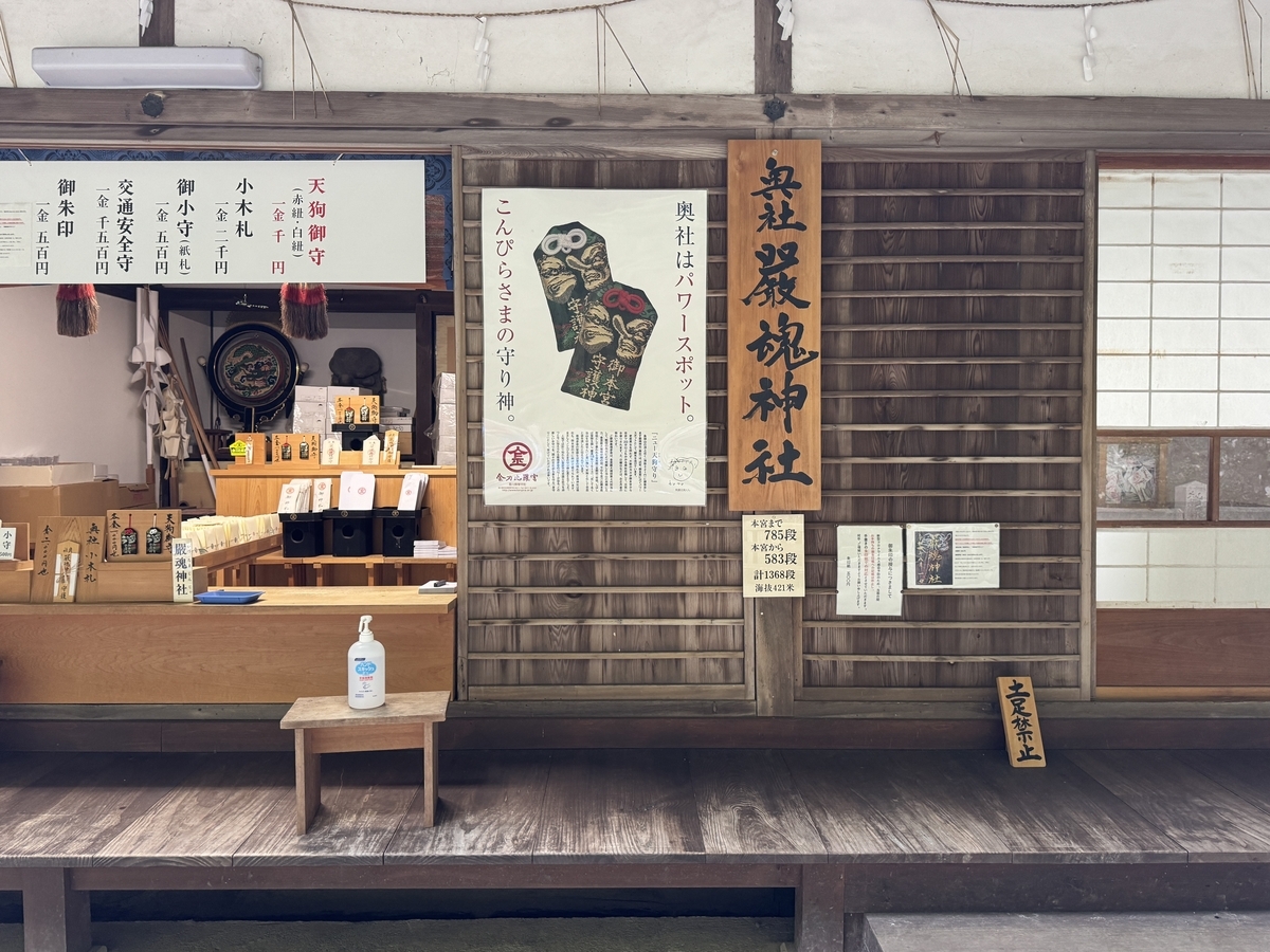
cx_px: 635
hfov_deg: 71.6
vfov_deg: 56.8
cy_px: 476
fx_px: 881
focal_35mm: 24
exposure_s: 1/60
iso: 250
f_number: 1.78
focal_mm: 6.76
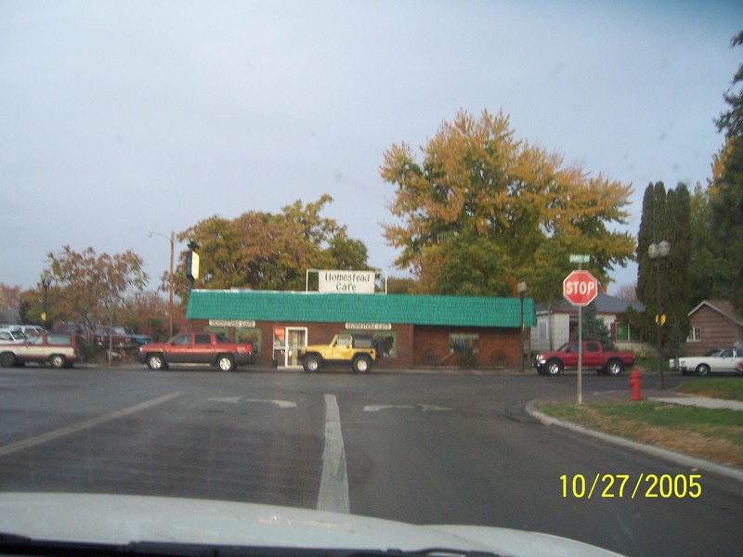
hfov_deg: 51.4
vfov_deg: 39.7
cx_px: 372
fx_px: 773
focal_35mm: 36
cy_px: 278
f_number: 3
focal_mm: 6
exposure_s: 1/30
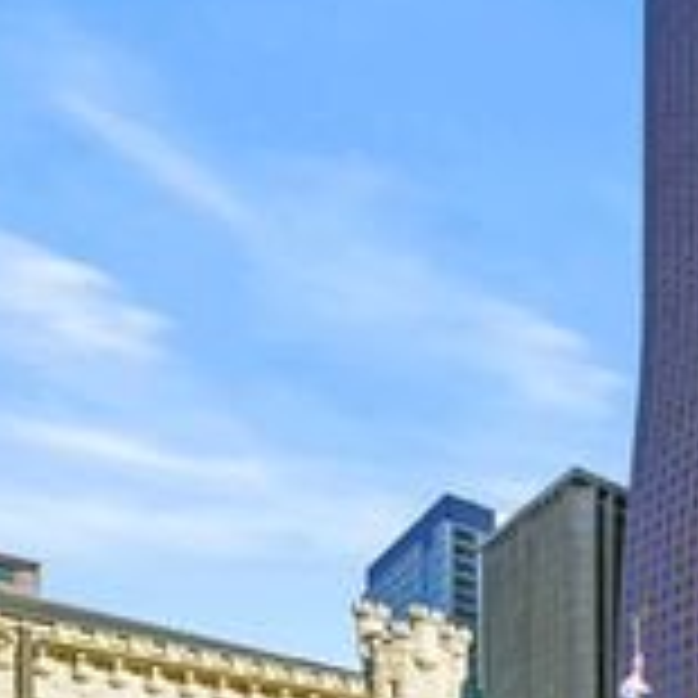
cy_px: 216
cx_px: 1103
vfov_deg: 48.6
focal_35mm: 33
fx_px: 753
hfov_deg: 27.4
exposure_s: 1/400
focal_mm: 12
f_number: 5
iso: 100
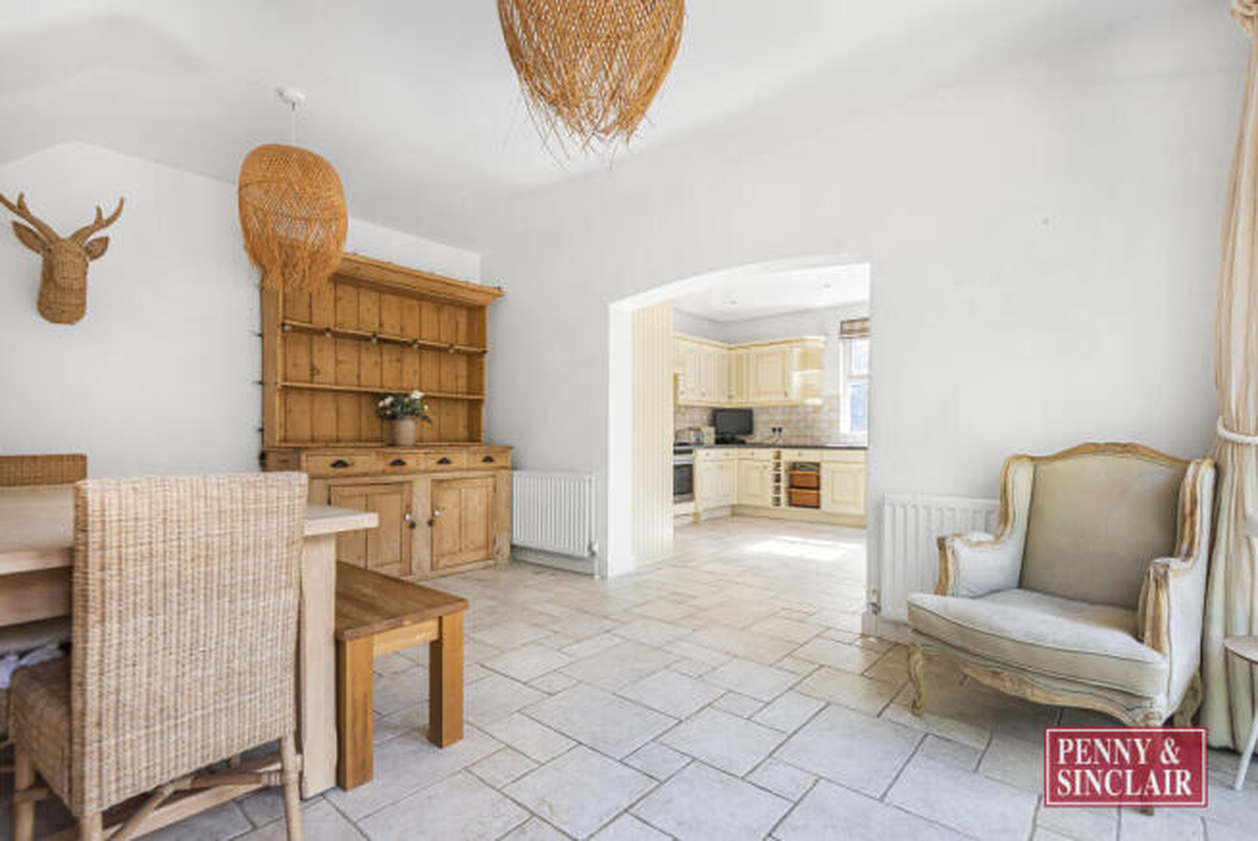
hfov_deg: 96.7
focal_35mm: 16
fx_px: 559
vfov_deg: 73.8
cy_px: 420
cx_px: 629
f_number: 8
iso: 500
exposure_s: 1/40
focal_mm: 16
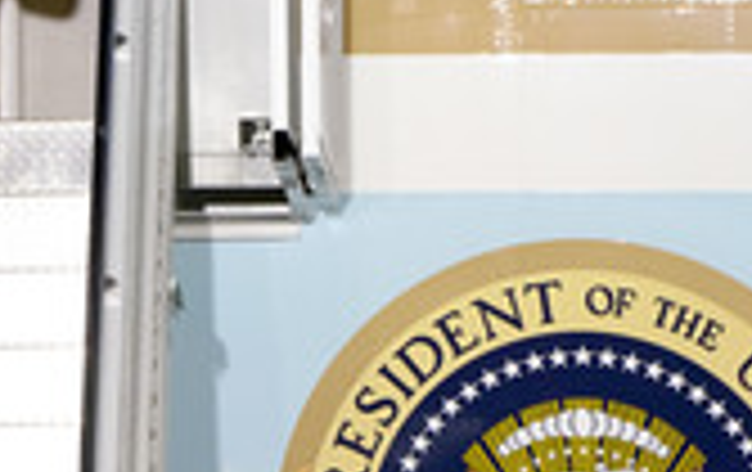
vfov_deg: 1.9
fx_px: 14432
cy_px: 36
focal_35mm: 703
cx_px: -124
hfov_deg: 3.0
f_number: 5.6
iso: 800
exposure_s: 1/250
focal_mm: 256
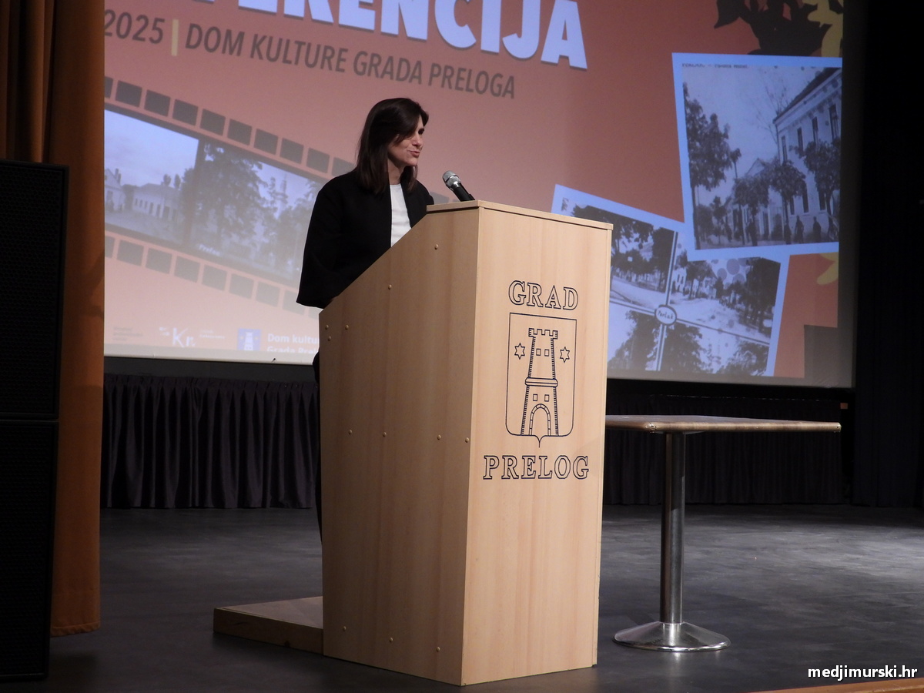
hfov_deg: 34.9
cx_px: 462
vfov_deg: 26.6
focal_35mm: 55
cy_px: 346
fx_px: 1468
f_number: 3.5
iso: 400
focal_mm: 9.8
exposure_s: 1/20
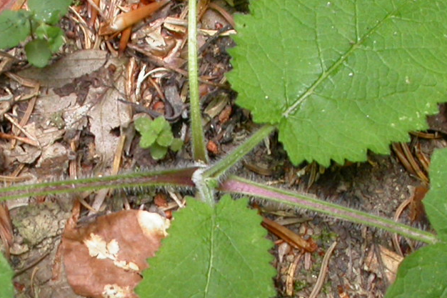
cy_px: 211
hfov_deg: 20.1
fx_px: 1254
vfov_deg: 13.5
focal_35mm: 101
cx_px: 124
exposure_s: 1/36.7
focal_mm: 7.85
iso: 100
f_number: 4.2
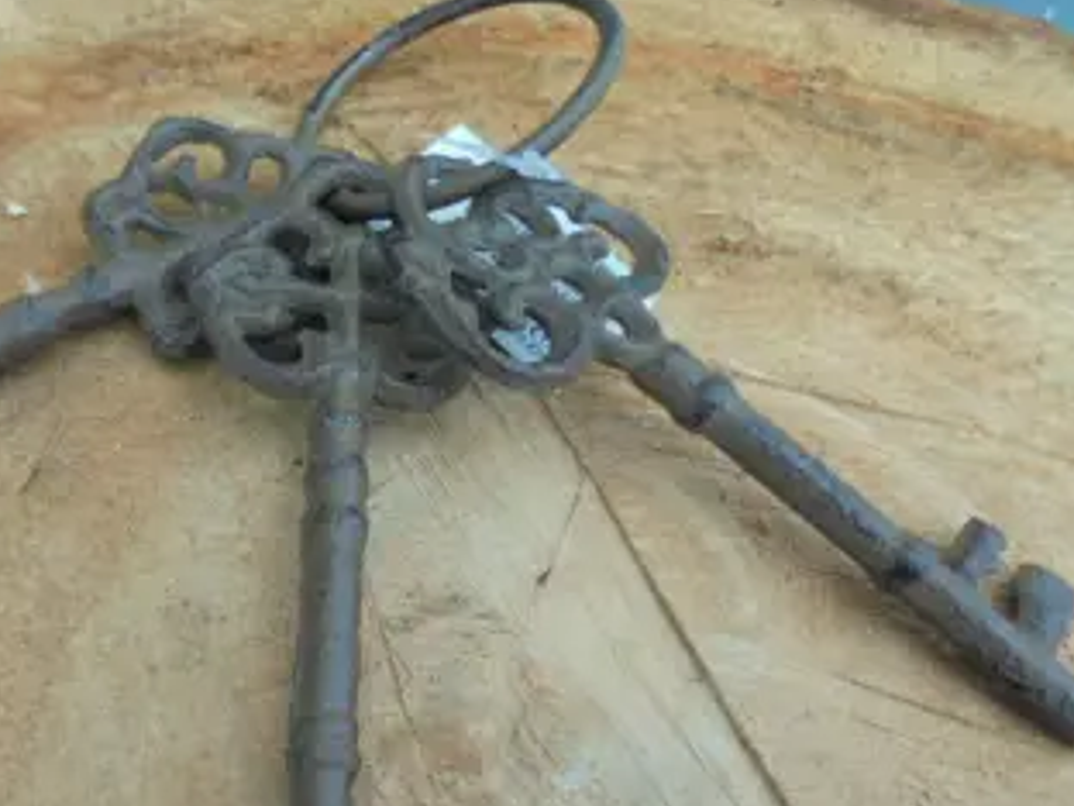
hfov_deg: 46.1
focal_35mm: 40
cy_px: 468
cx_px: 358
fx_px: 1241
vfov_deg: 35.9
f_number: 3.5
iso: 100
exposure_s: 1/125
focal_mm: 4.6
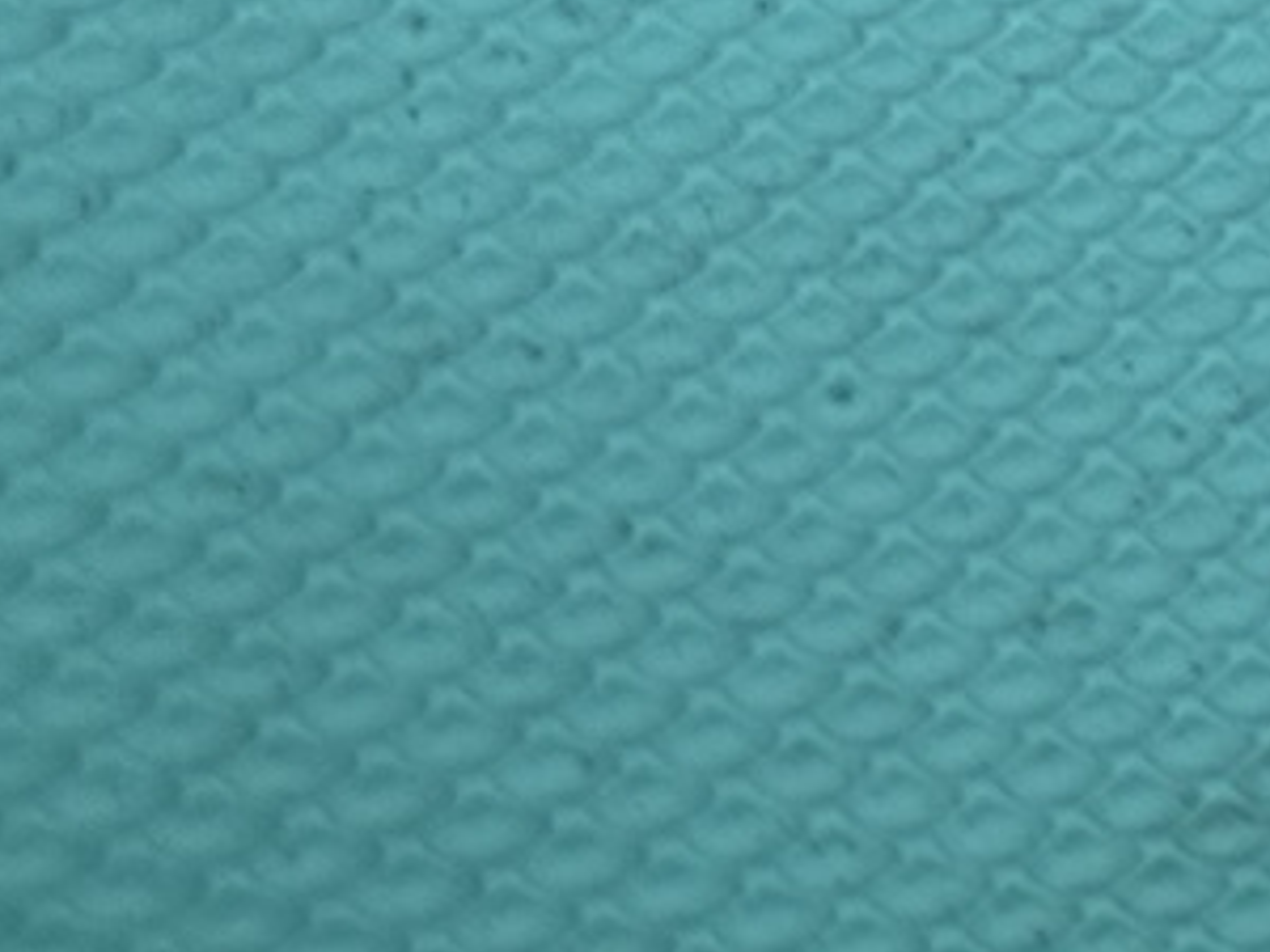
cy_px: -939
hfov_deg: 10.3
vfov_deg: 8.8
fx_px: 5870
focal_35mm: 160
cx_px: 3302
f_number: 1.78
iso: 64
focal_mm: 6.86
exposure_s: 1/148
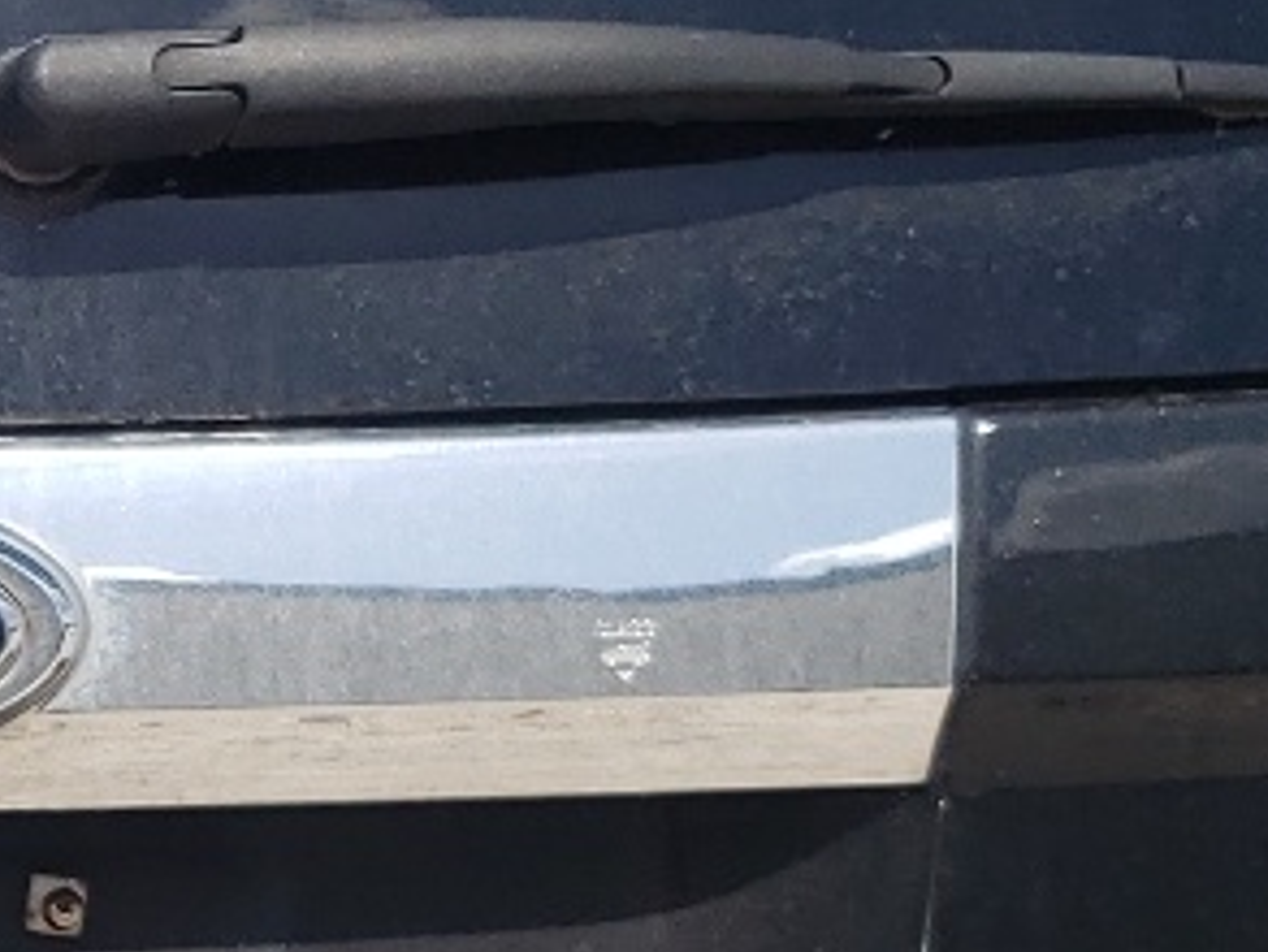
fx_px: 5204
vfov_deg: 10.4
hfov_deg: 13.3
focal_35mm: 142
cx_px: -433
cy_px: 827
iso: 50
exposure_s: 1/3333
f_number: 1.5
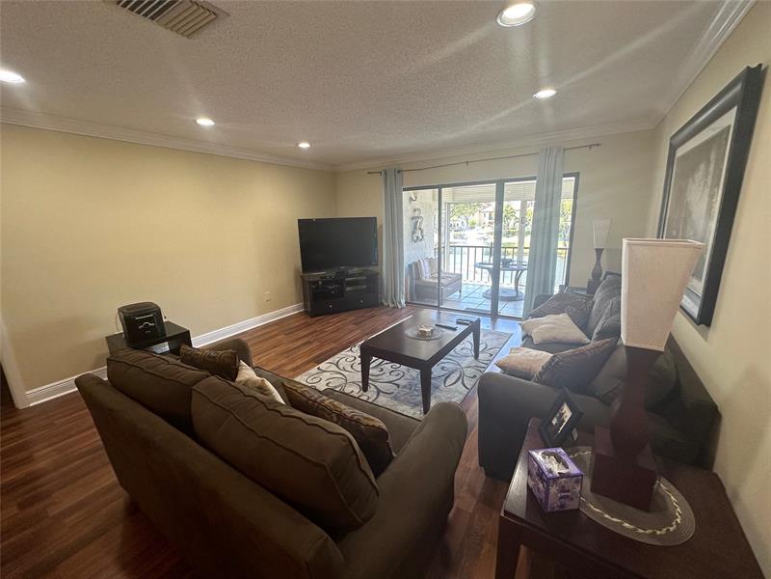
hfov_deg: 102.1
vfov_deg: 85.7
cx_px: 386
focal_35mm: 14
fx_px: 312
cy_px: 290
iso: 160
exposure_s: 1/120
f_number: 2.2
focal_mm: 2.22
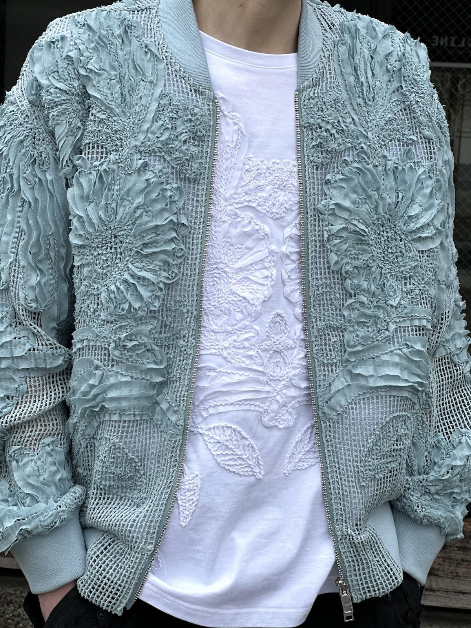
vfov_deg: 25.3
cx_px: 236
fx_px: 1397
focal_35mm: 77
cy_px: 314
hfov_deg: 19.1
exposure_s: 1/521
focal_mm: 9
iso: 32
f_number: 2.8
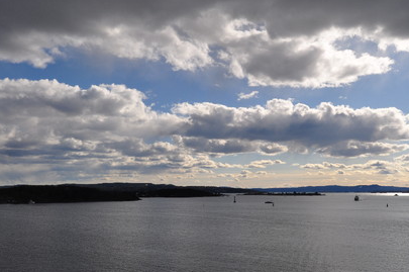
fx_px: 420
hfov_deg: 51.9
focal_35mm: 37
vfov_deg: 35.7
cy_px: 162
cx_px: 187
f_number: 11
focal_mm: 20
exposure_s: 1/640
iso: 200
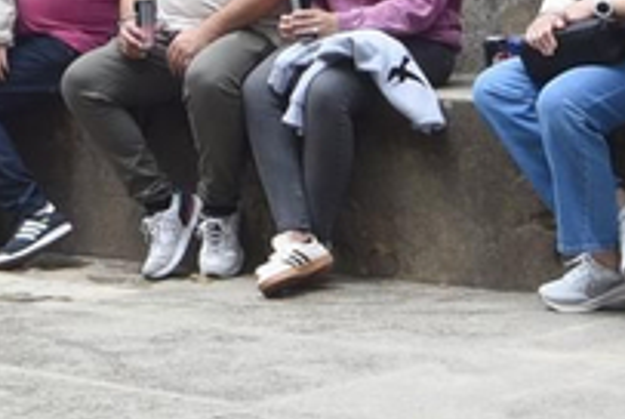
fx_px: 2191
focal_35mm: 126
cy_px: -508
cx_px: -339
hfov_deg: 15.0
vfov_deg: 9.9
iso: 100
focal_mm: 16
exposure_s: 1/40
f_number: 13
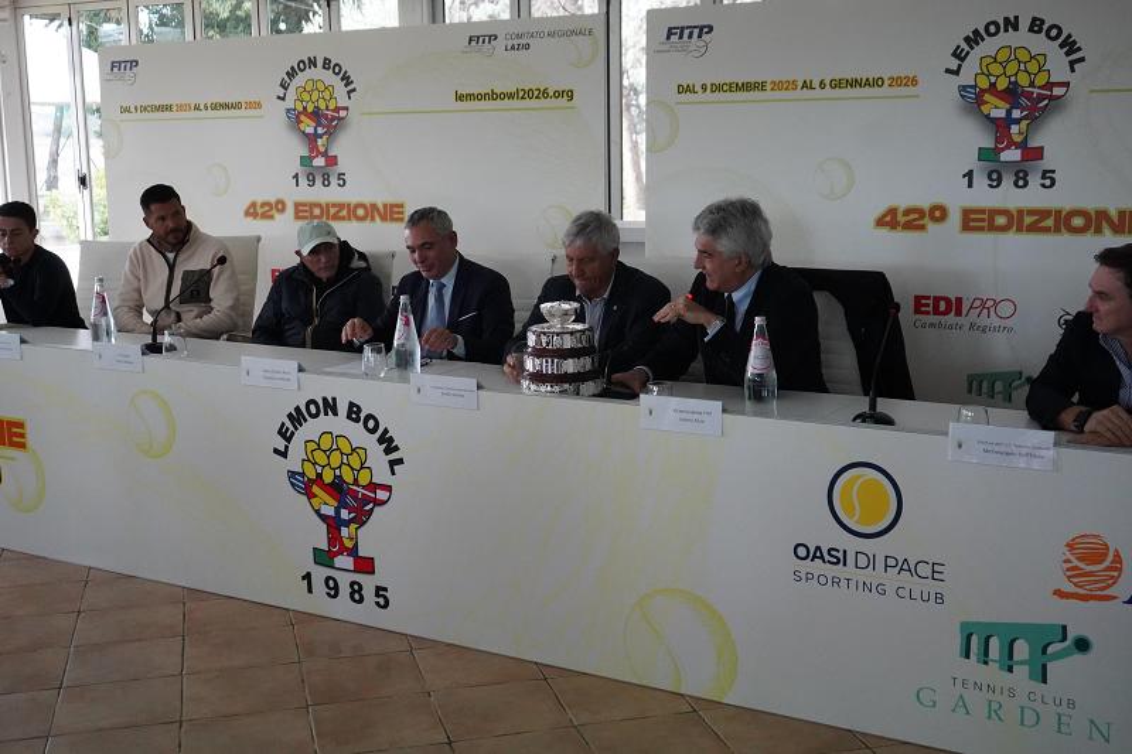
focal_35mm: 36
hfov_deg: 53.1
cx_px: 566
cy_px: 377
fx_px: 1132
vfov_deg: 36.9
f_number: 4
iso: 8000
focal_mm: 36
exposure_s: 1/2000
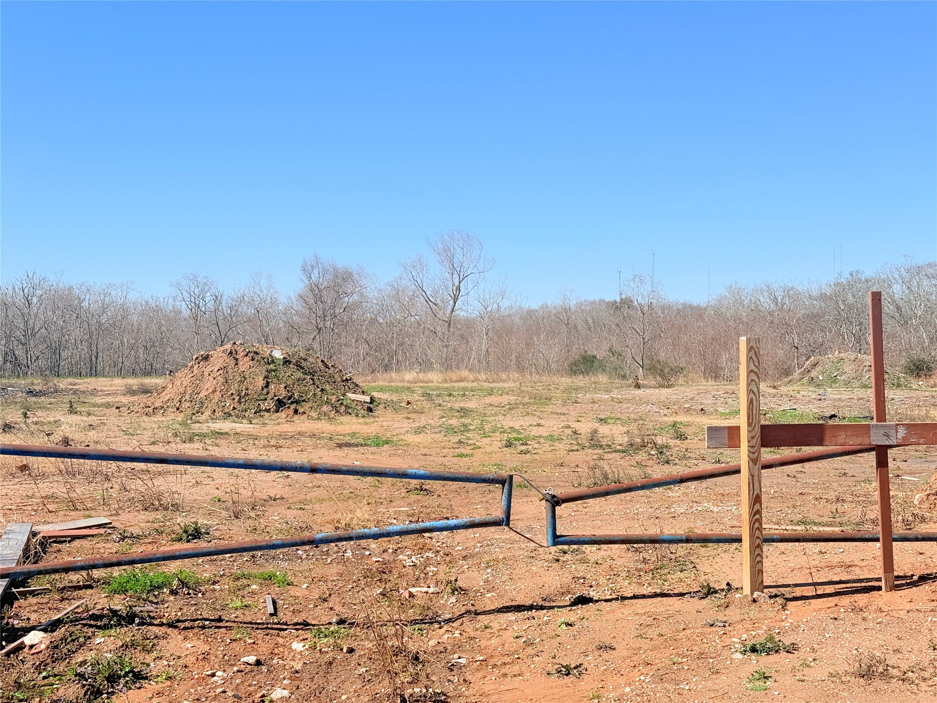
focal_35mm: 48
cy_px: 352
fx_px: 1299
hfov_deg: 39.7
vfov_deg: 30.3
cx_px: 468
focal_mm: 6.76
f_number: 1.78
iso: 80
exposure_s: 1/7874
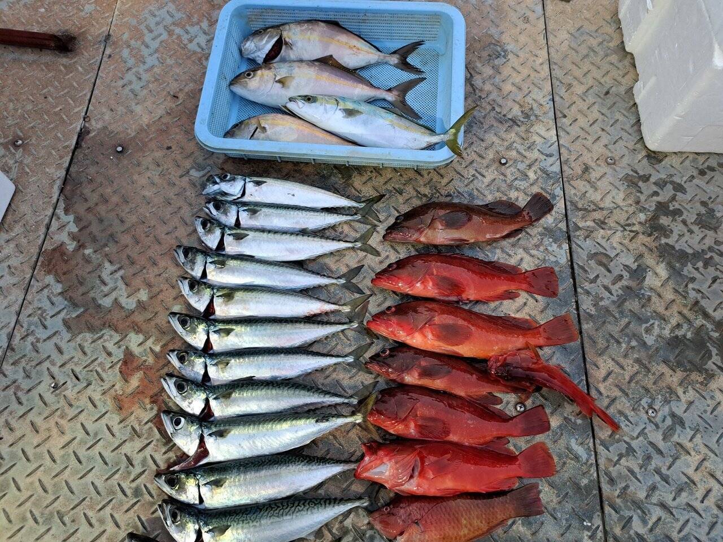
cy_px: 271
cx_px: 362
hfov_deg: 71.6
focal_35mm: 24
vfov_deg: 56.8
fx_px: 501
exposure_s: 1/50
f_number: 1.8
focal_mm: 5.23
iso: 400
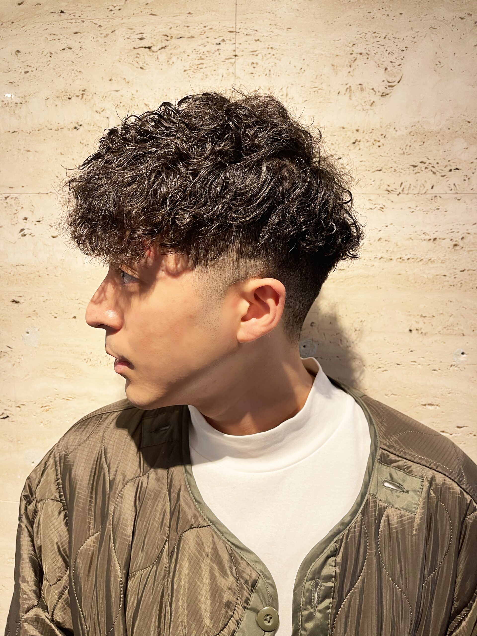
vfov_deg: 69.4
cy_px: 318
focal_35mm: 25
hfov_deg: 54.9
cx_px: 238
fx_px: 459
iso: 100
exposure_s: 1/50
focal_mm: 5.1
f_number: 1.6
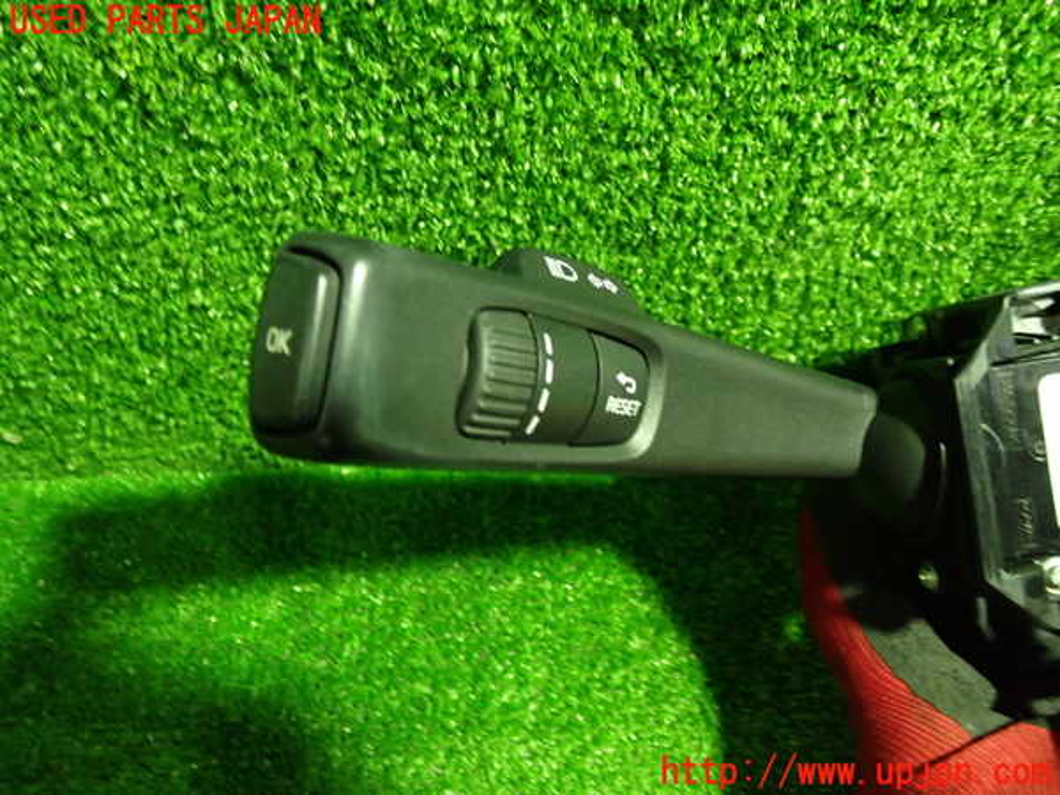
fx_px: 919
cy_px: 398
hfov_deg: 60.0
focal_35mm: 30
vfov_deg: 46.8
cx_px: 530
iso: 640
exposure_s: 1/30
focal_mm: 5.4
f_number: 2.3
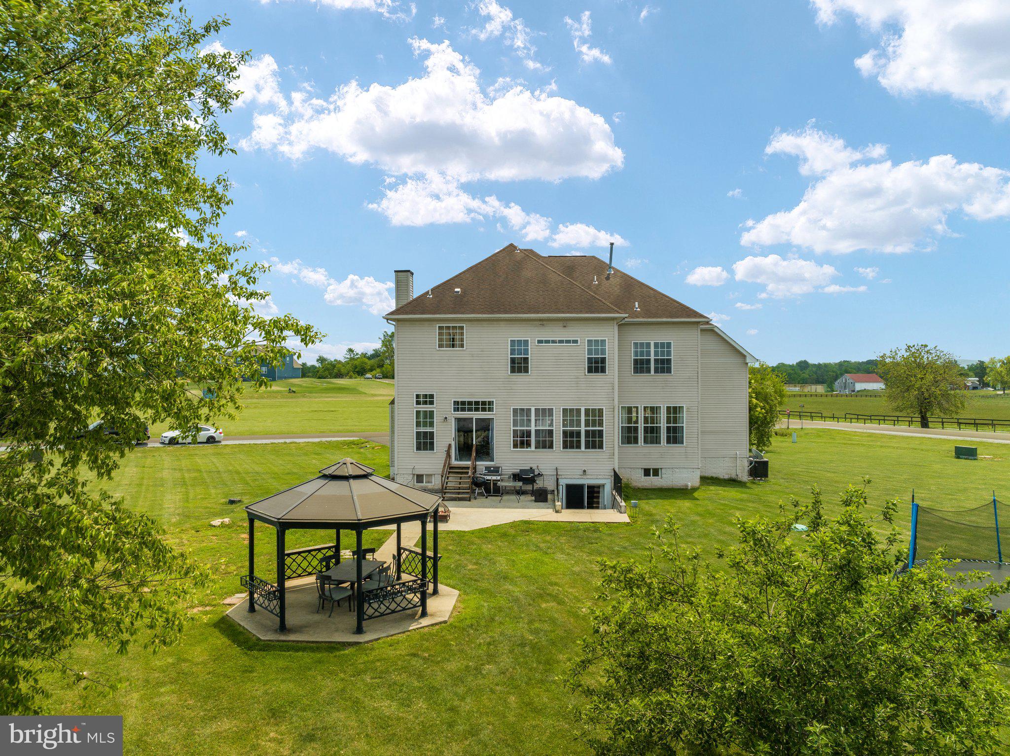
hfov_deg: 71.6
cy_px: 378
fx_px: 700
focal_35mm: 24
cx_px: 505
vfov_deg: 56.8
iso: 100
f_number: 4
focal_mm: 12.29
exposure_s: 1/120
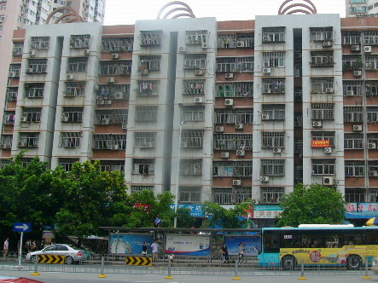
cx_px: 244
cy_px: 95
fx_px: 568
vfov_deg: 27.8
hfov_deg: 36.5
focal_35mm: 52
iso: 50
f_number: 4
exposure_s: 1/160
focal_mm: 6
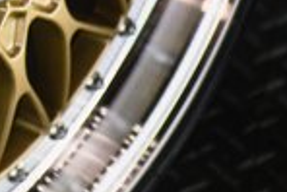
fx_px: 3391
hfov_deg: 4.8
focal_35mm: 425
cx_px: -194
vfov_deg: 3.2
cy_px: -66
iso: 500
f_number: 3.2
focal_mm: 105
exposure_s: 1/50
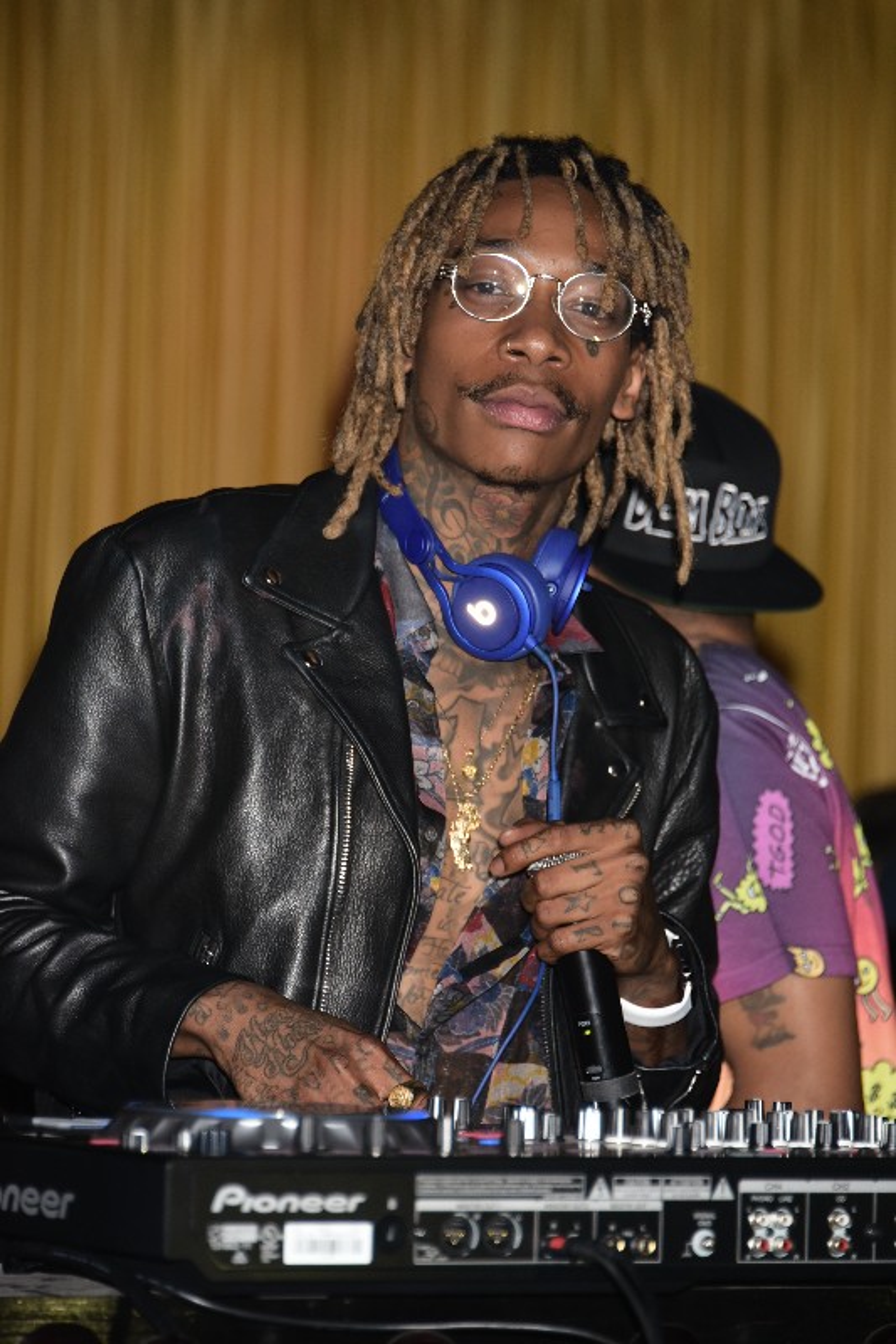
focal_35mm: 230
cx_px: 448
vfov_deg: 9.0
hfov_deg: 6.0
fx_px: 8590
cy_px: 672
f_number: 5.6
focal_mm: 230
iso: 800
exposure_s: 1/45
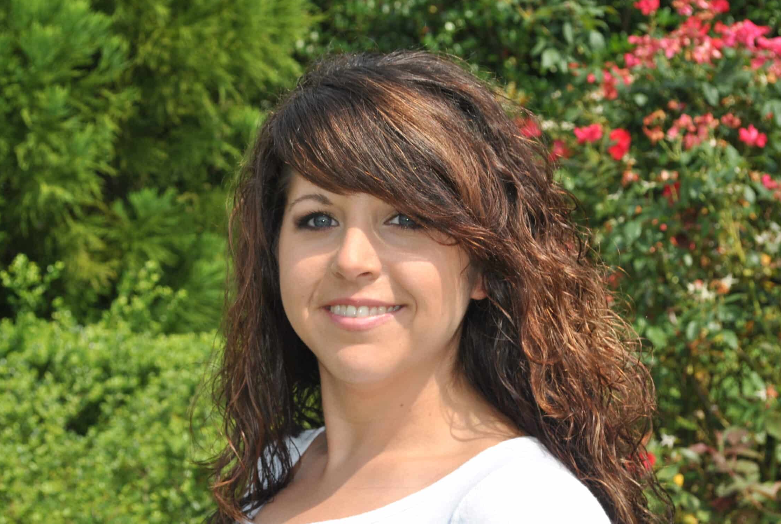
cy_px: 287
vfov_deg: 14.5
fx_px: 2056
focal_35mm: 95
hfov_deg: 21.5
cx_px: 346
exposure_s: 1/200
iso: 100
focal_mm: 55
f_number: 10
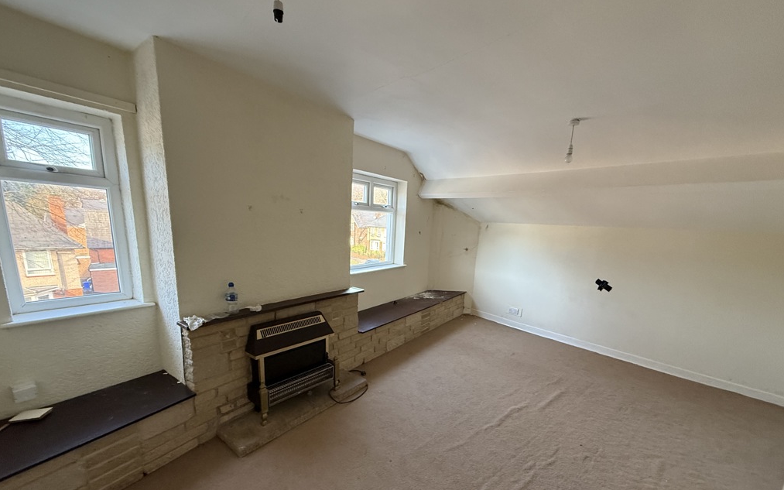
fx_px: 320
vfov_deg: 74.1
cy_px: 290
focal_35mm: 15
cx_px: 392
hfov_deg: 101.5
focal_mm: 2.22
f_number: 2.2
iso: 320
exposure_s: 1/73
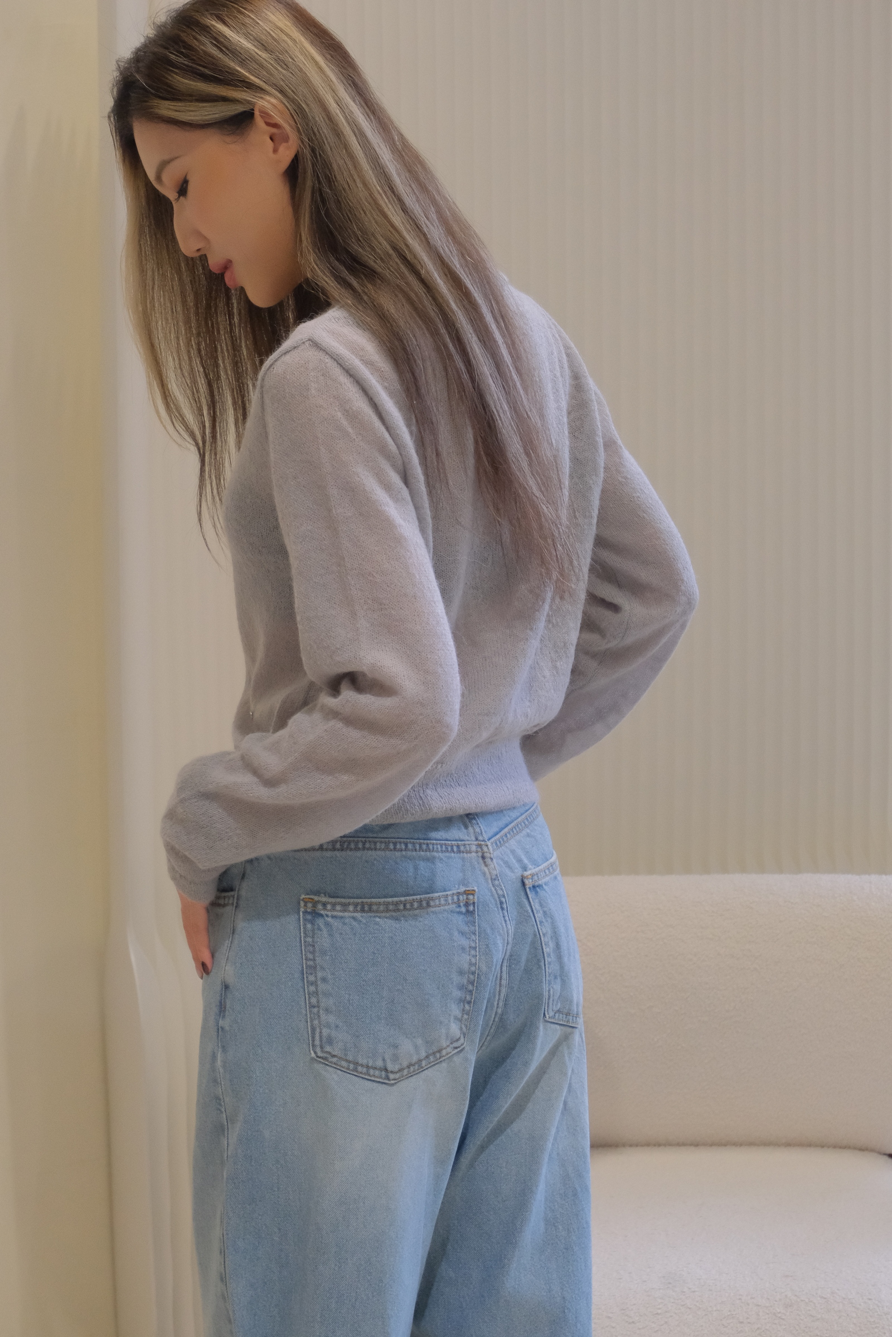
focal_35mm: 68
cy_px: 668
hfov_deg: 20.0
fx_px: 2527
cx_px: 446
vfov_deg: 29.7
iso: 4000
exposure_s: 1/280
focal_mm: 45
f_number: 5.6
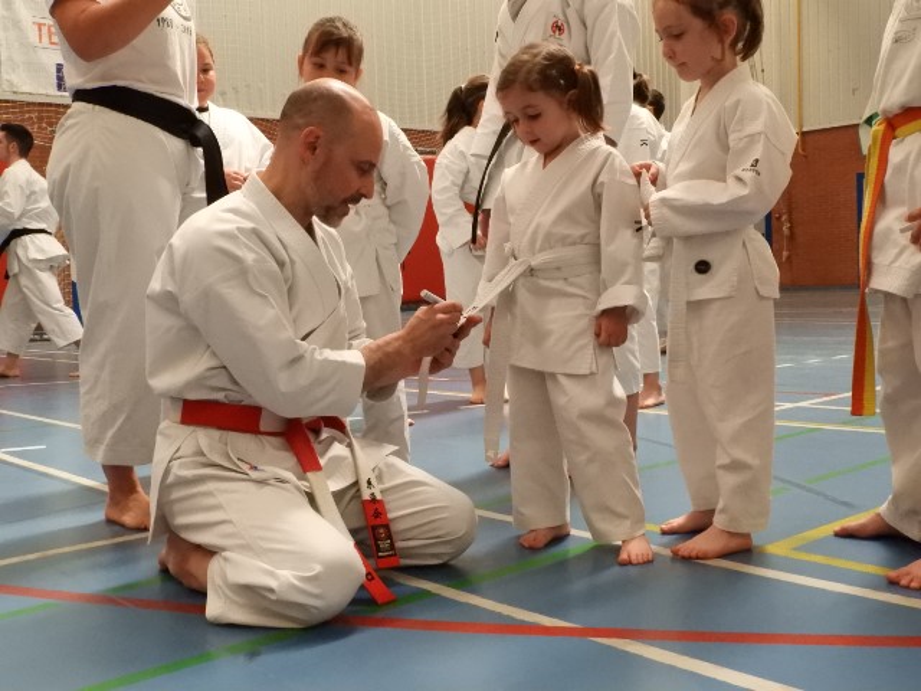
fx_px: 1064
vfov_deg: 36.0
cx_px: 460
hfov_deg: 46.8
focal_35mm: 40
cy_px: 346
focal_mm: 7.2
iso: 1600
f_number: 6
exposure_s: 1/160
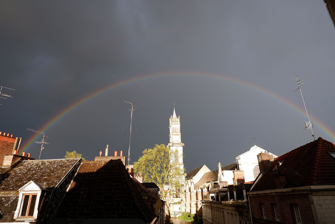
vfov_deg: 55.2
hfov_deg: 76.1
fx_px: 214
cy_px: 112
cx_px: 168
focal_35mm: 23
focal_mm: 15
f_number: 6.4
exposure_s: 1/125
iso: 200
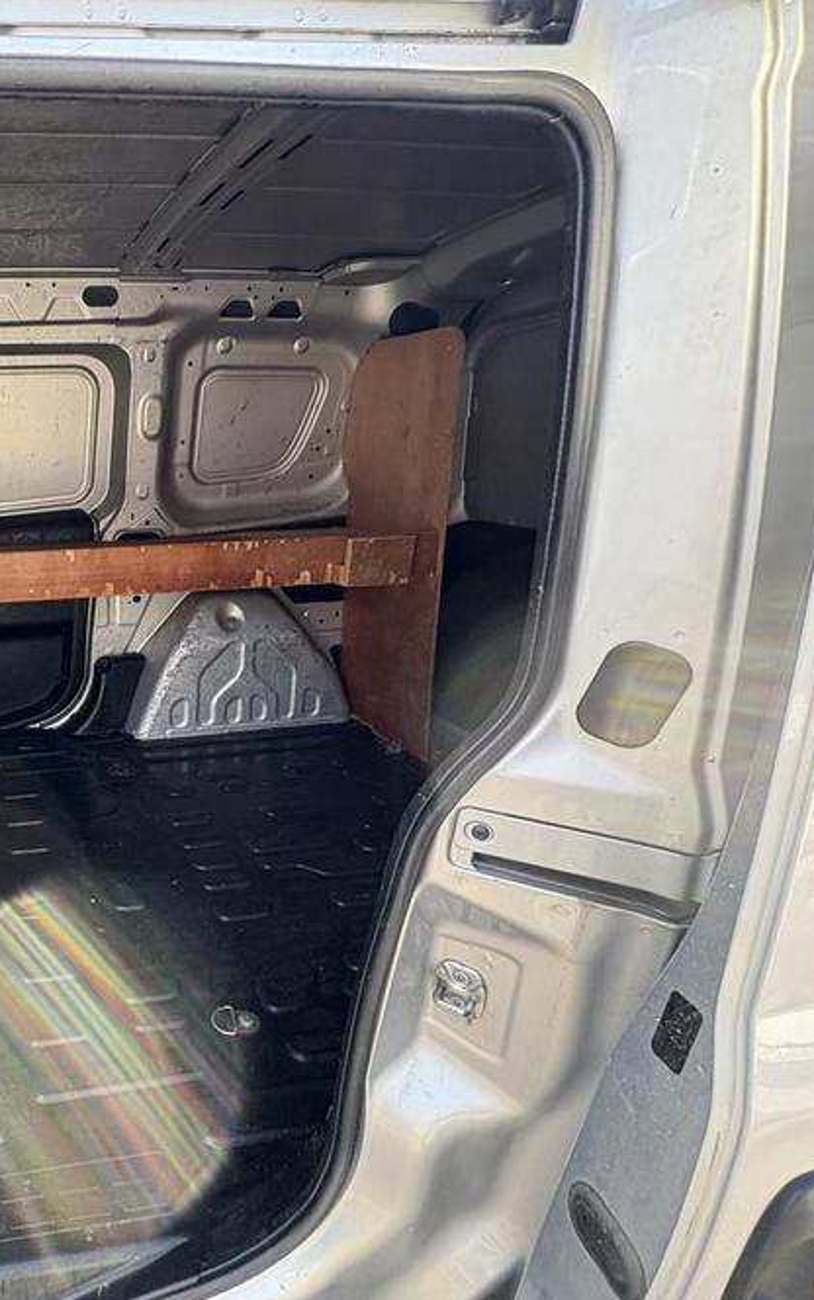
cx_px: 59
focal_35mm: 20
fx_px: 709
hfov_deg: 51.5
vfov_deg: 85.0
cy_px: 655
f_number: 2.2
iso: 160
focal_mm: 2.22
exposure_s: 1/99
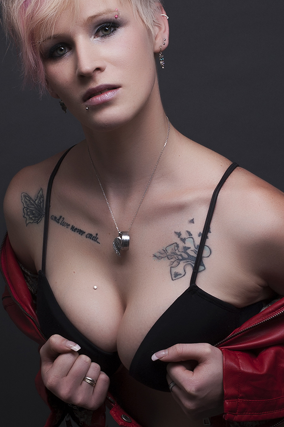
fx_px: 1564
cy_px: 289
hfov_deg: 10.4
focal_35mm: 132
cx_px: 183
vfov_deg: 15.5
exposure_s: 1/500
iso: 200
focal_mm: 50
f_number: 13
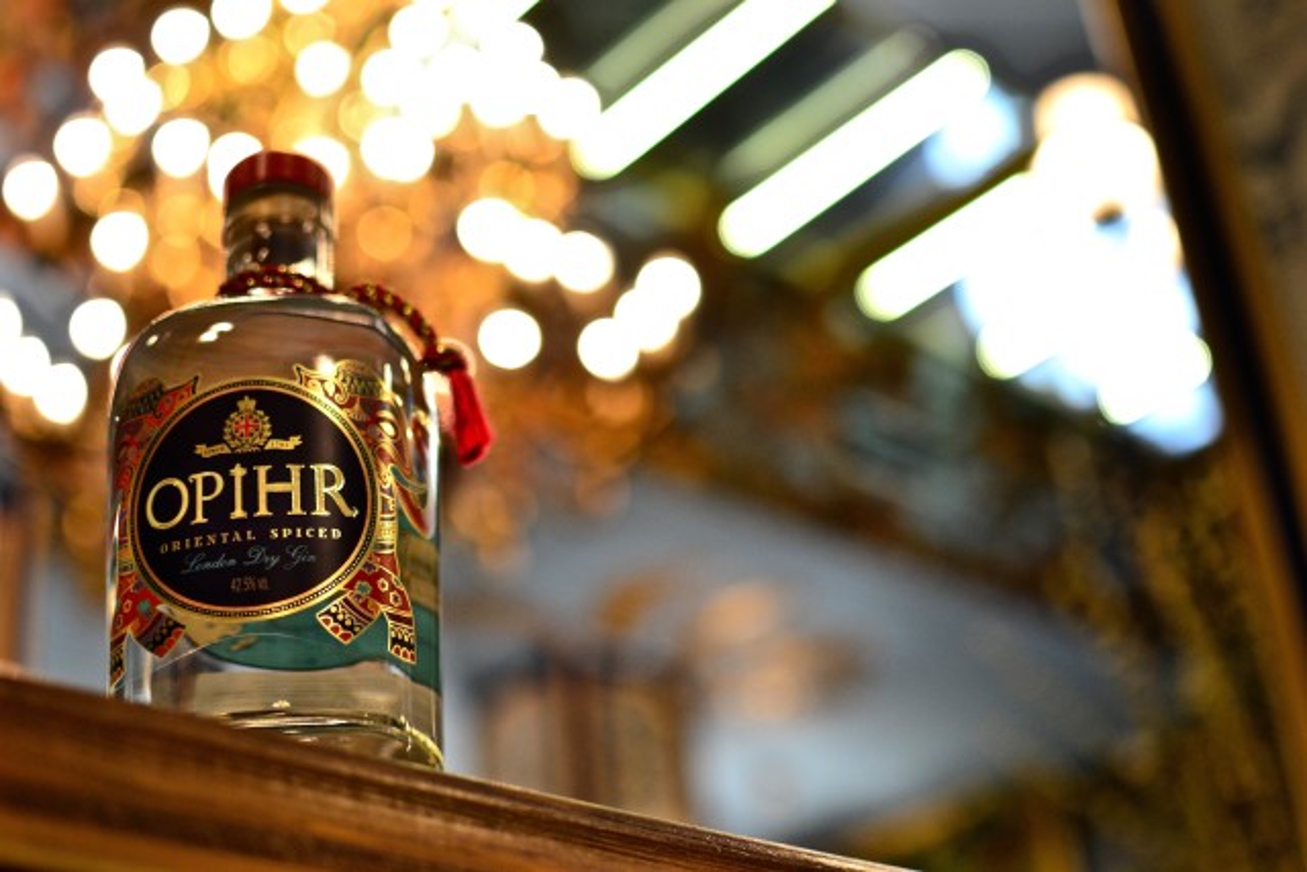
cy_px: 436
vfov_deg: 25.8
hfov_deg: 37.8
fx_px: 1906
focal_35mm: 52
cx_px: 654
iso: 400
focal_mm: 35
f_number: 2.5
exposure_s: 1/60
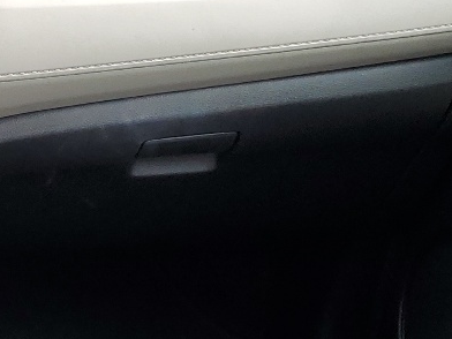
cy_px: 428
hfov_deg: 16.8
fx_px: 1384
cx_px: -233
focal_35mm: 106
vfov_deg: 13.5
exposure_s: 1/323
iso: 50
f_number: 1.5
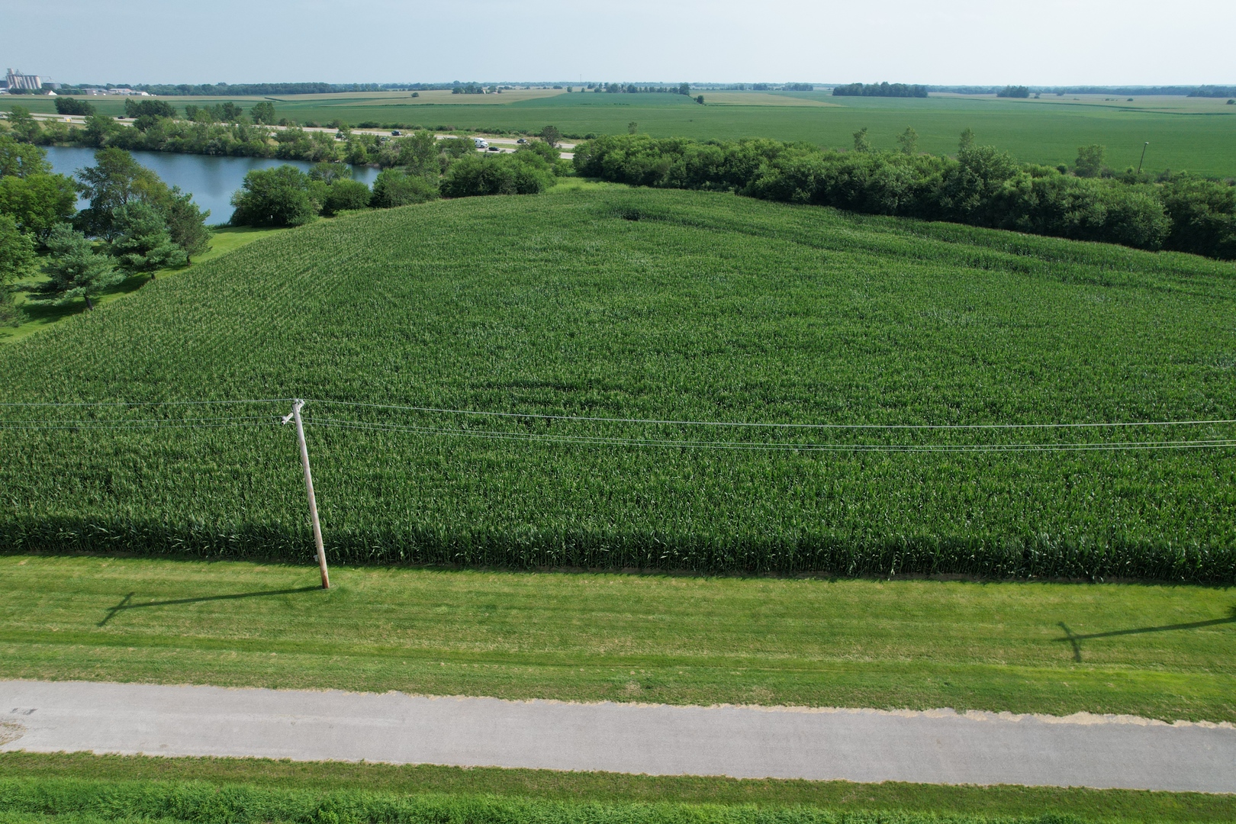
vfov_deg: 57.2
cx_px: 618
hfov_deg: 78.6
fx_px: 755
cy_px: 412
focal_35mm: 22
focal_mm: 8.38
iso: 130
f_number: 2.8
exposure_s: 1/2000
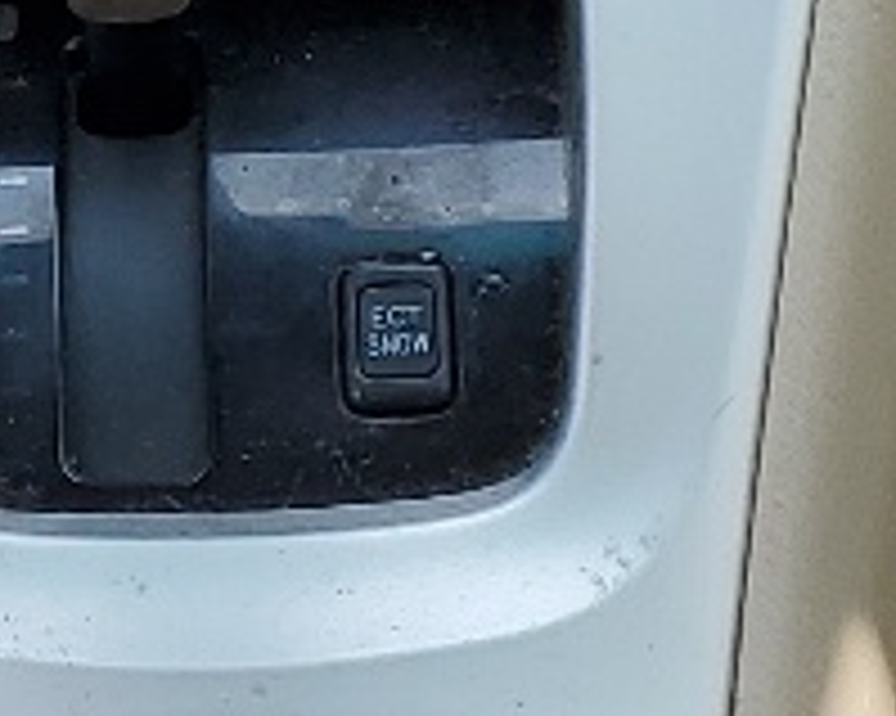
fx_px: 5407
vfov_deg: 7.6
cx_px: -477
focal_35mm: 204
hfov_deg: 9.2
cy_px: 104
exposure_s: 1/263
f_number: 1.5
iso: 50
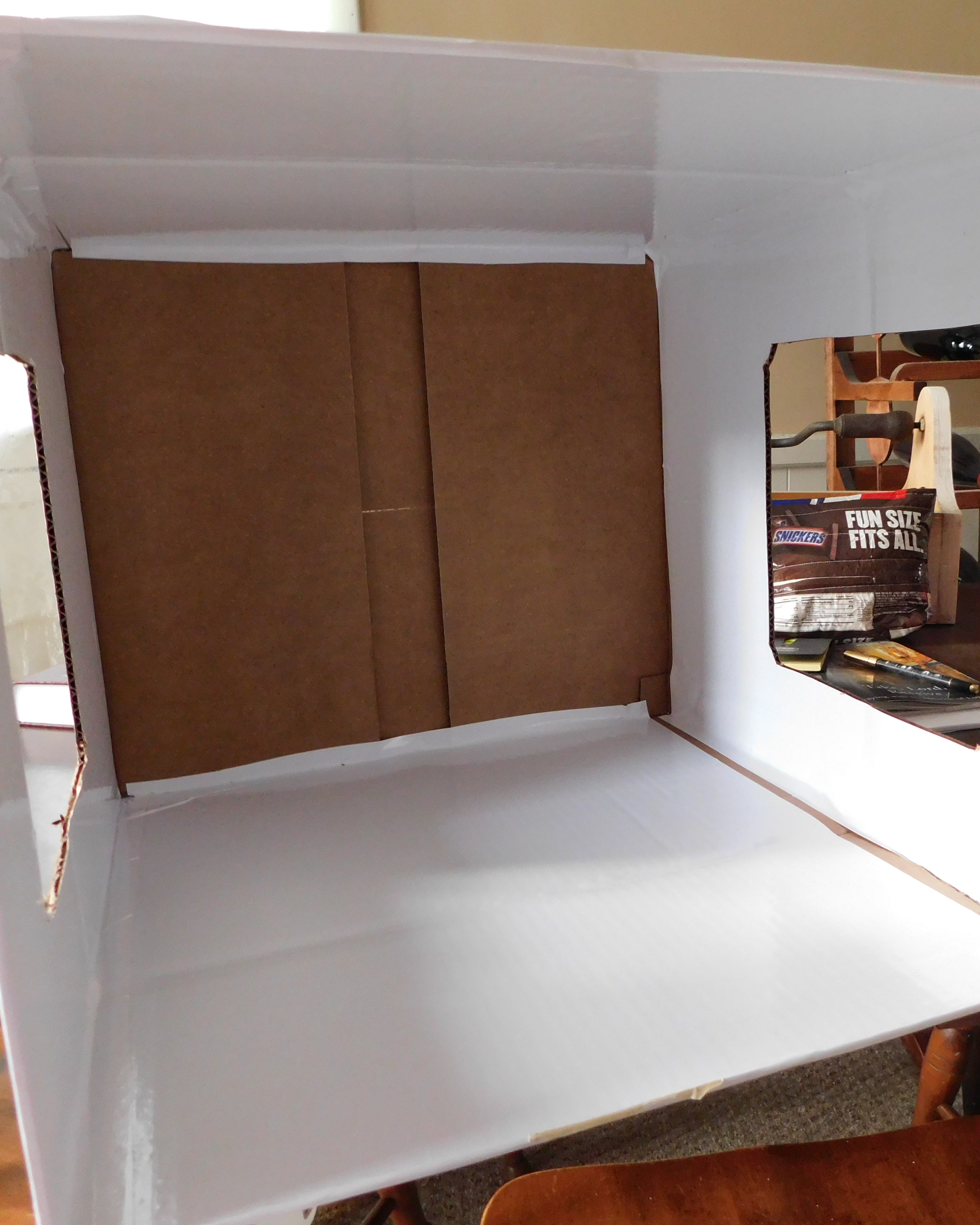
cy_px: 613
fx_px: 1088
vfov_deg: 58.8
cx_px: 563
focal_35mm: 30
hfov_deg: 48.3
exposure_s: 1/15
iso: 400
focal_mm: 4
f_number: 3
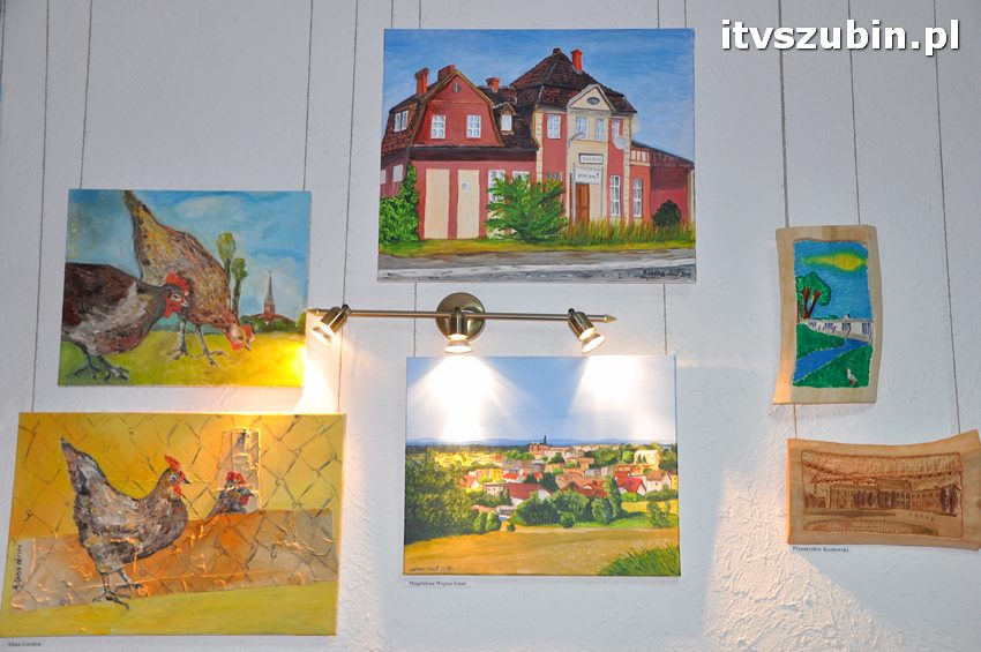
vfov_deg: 26.4
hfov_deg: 38.9
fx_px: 1388
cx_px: 490
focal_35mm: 51
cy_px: 326
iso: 800
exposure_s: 1/60
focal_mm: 34
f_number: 4.2
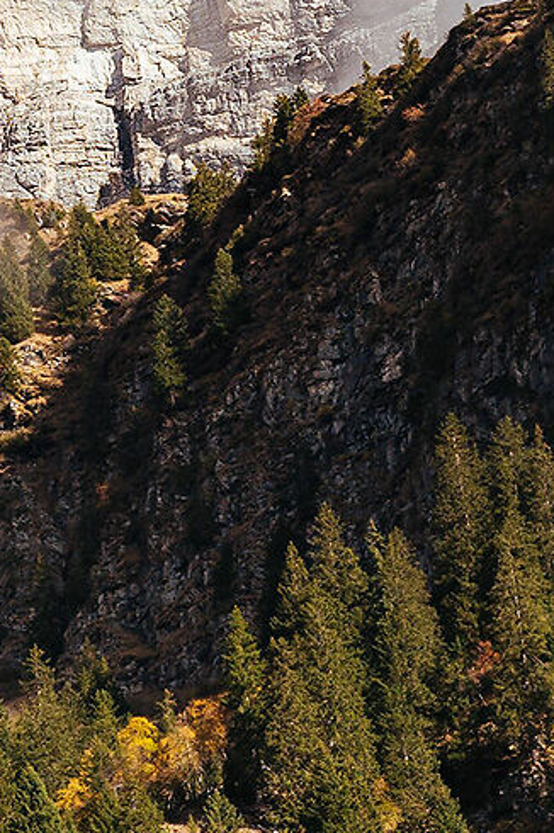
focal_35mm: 343
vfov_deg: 6.0
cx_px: -574
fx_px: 7928
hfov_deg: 4.0
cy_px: 697
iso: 200
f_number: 8
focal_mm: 70
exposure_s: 1/320
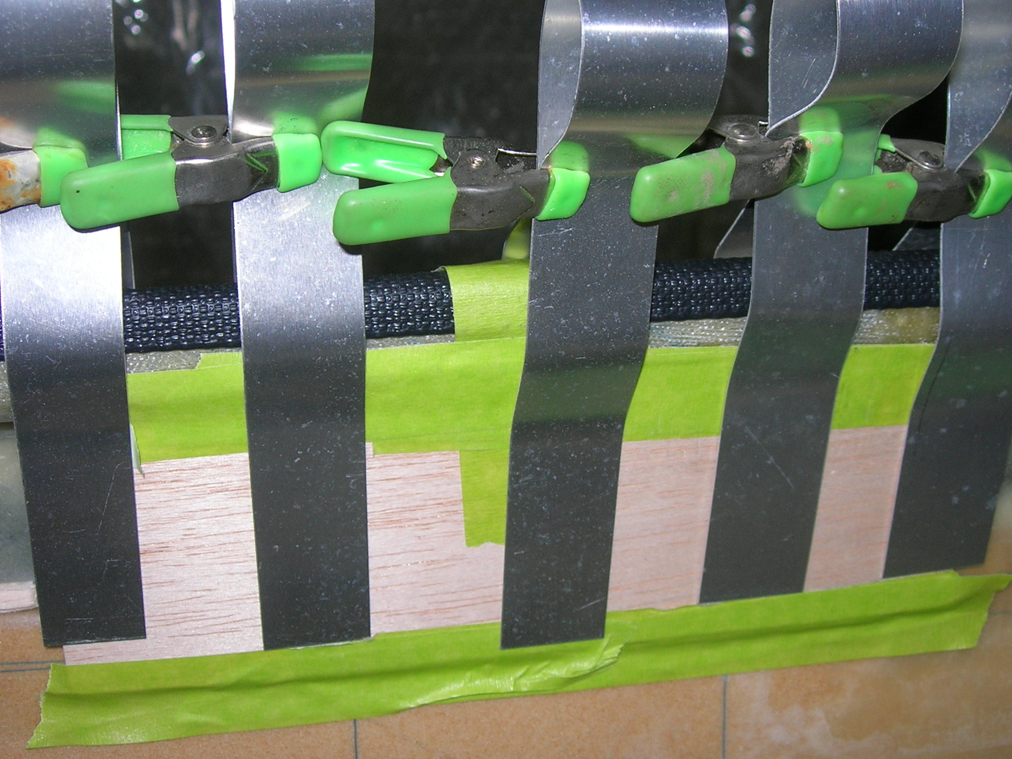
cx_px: 565
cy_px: 378
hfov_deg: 37.4
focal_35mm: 51
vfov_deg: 28.6
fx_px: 1491
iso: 64
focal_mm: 7.8
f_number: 2.8
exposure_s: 1/60.1
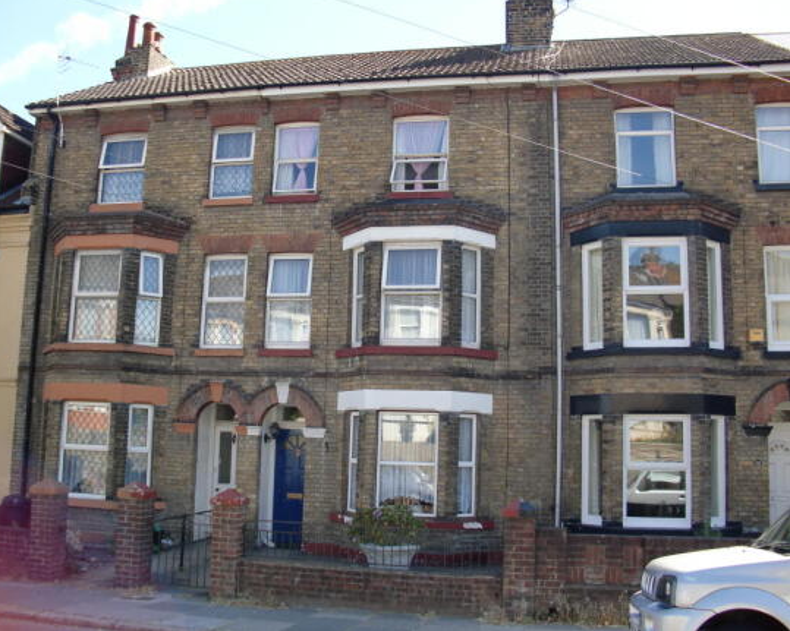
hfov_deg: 47.9
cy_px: 313
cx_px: 364
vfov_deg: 39.1
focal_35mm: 38
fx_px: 888
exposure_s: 1/250
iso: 64
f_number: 2.8
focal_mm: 6.3
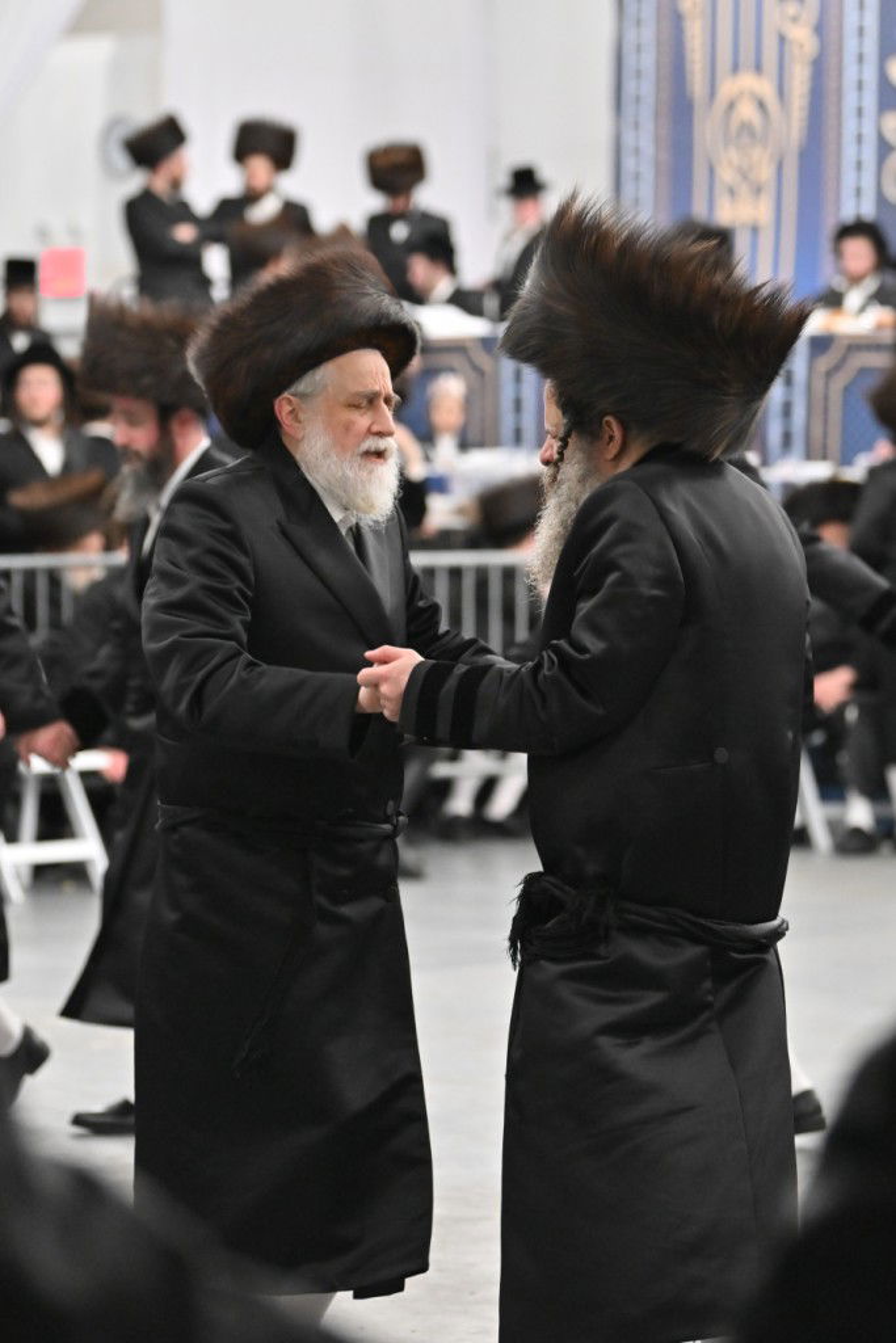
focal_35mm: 100
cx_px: 448
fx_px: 3732
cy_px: 672
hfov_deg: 13.7
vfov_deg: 20.4
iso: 2000
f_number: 2.8
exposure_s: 1/400
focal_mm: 100
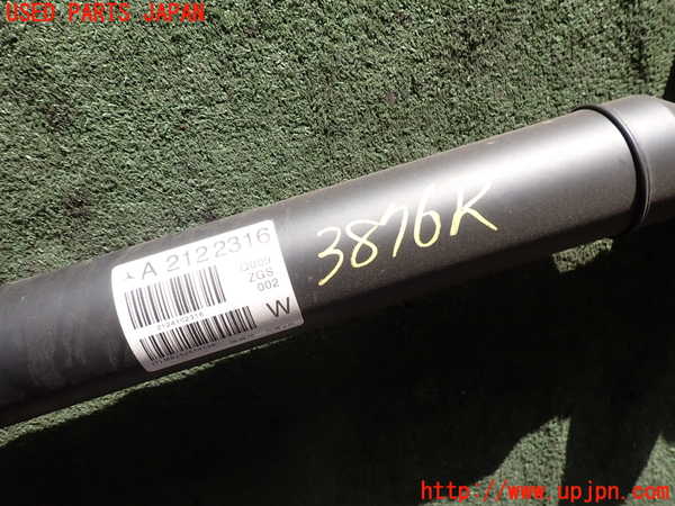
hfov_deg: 69.4
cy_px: 253
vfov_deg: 54.9
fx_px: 487
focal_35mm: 25
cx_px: 338
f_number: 2.8
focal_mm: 4.5
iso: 100
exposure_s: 1/320
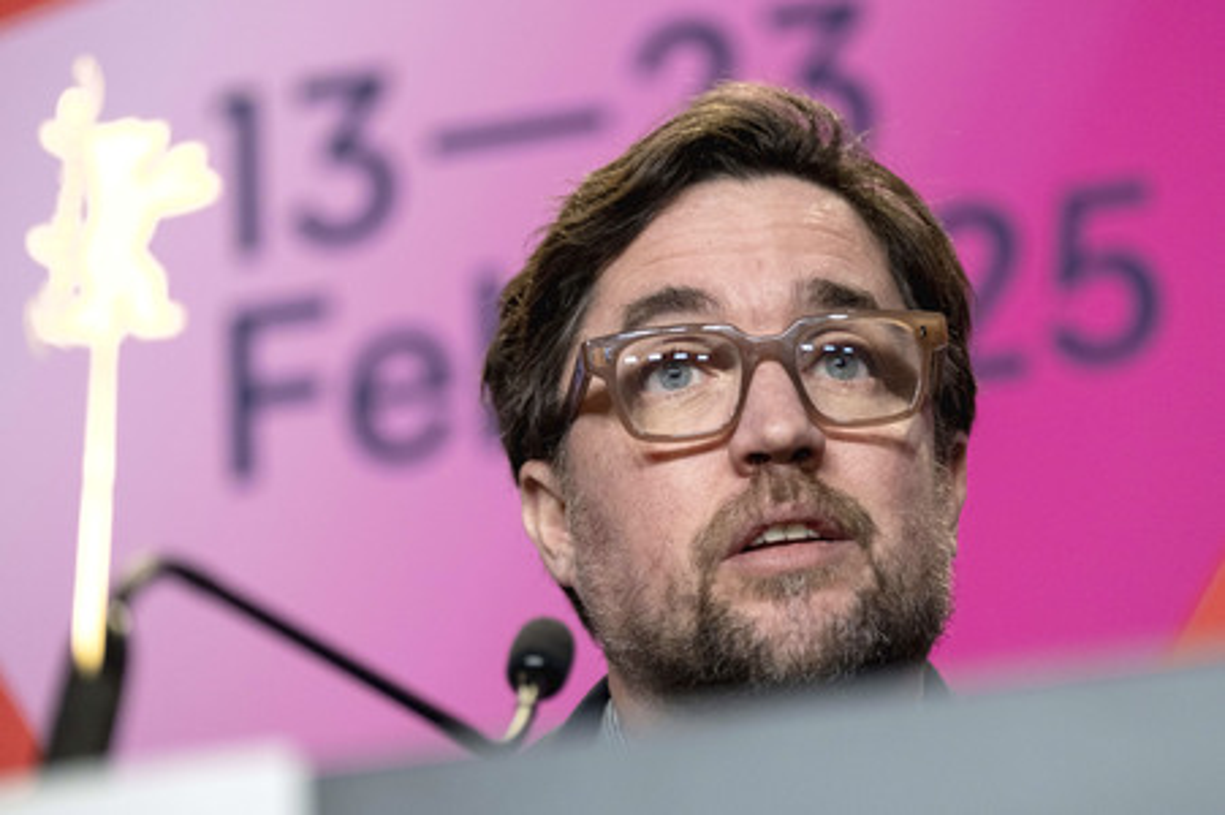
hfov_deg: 12.9
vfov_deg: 8.6
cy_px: 408
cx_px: 612
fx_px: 5406
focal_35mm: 159
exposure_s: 1/280
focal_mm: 106
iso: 1600
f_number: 2.8
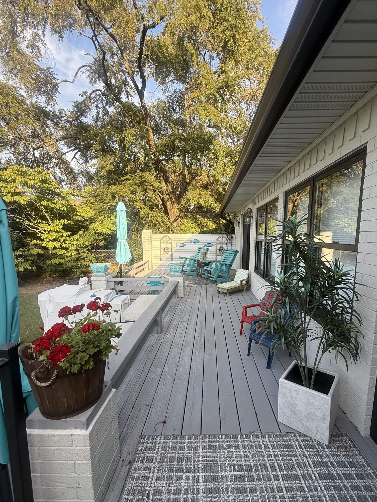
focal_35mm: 16
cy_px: 269
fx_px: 232
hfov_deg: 77.8
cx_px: 210
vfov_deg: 94.3
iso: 50
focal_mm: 2.22
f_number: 2.2
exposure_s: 1/313
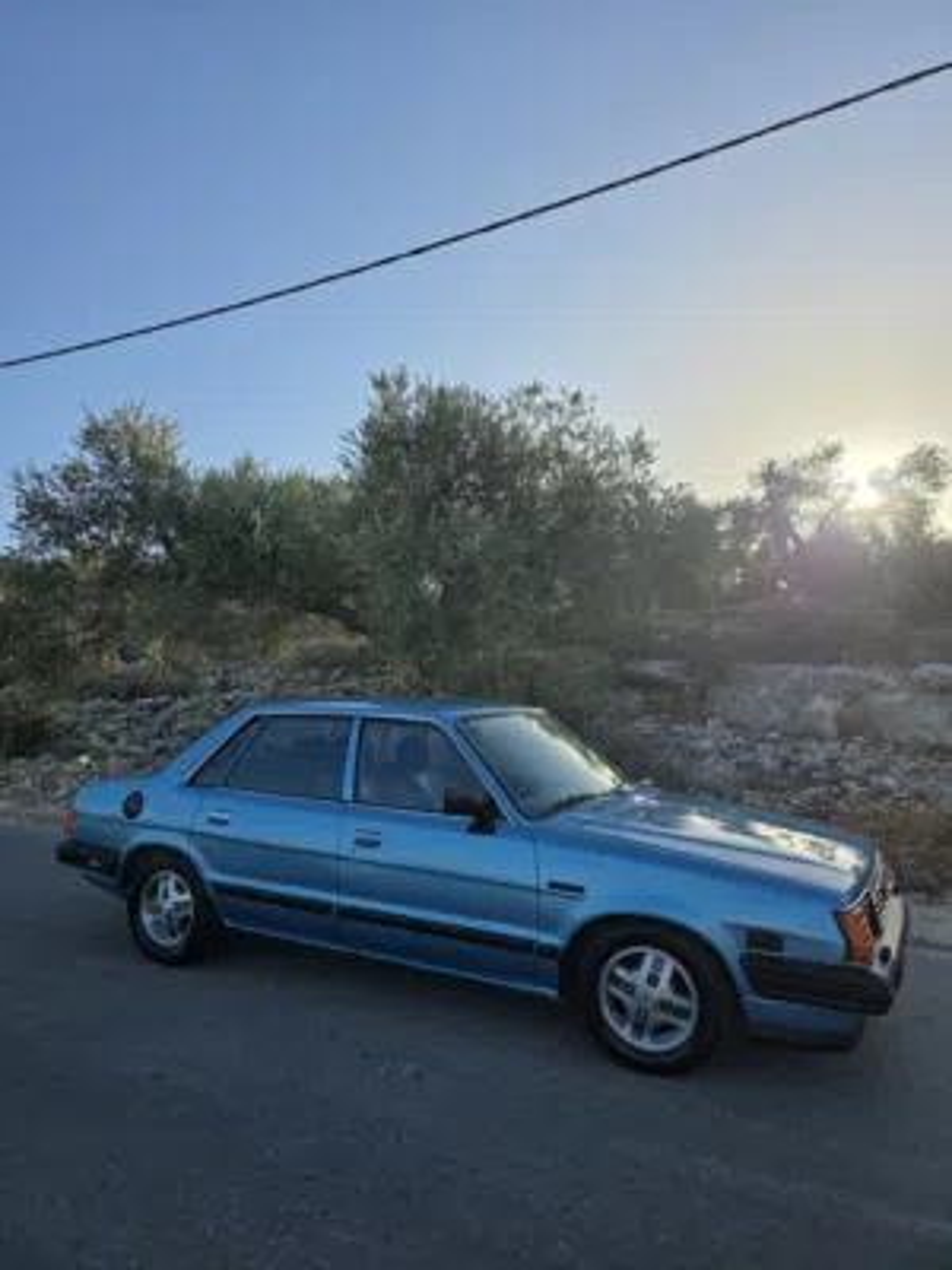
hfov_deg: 58.9
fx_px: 843
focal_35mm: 23
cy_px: 635
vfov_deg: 73.9
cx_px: 476
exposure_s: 1/7944
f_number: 1.7
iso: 80
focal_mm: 6.3
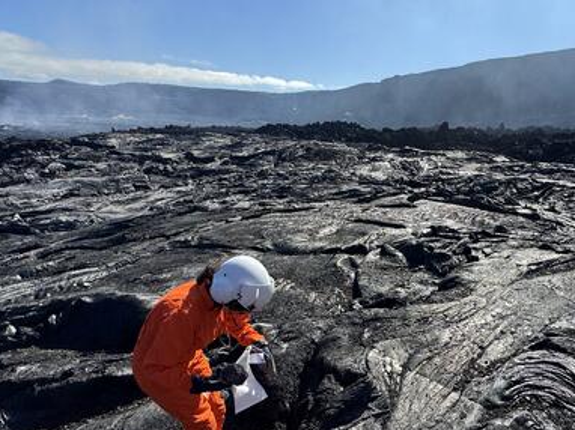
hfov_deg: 74.4
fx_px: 365
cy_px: 278
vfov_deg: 59.9
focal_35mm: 22
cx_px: 376
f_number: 2.2
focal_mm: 2.22
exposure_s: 1/1370
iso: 40
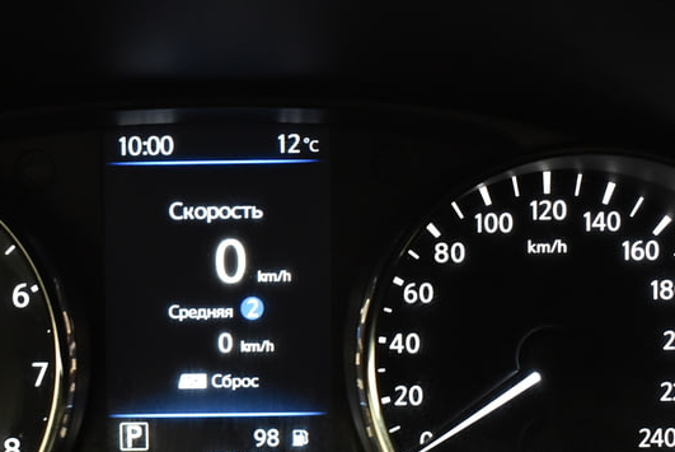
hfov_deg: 32.6
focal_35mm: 61
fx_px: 1145
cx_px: 230
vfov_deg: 22.2
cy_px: 323
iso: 1100
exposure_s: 1/40
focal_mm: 24
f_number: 4
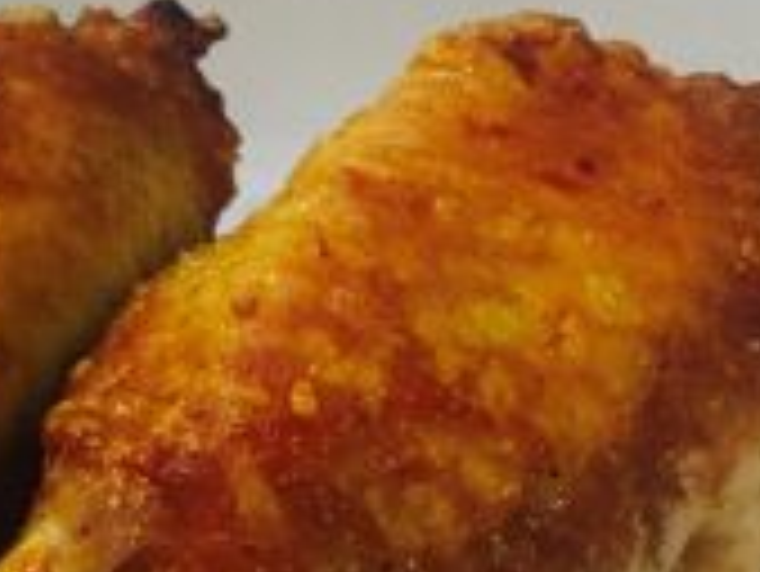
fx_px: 2636
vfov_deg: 12.3
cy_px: 178
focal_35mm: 120
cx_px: -508
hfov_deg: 14.8
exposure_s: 1/33
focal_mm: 4.15
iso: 250
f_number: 2.2
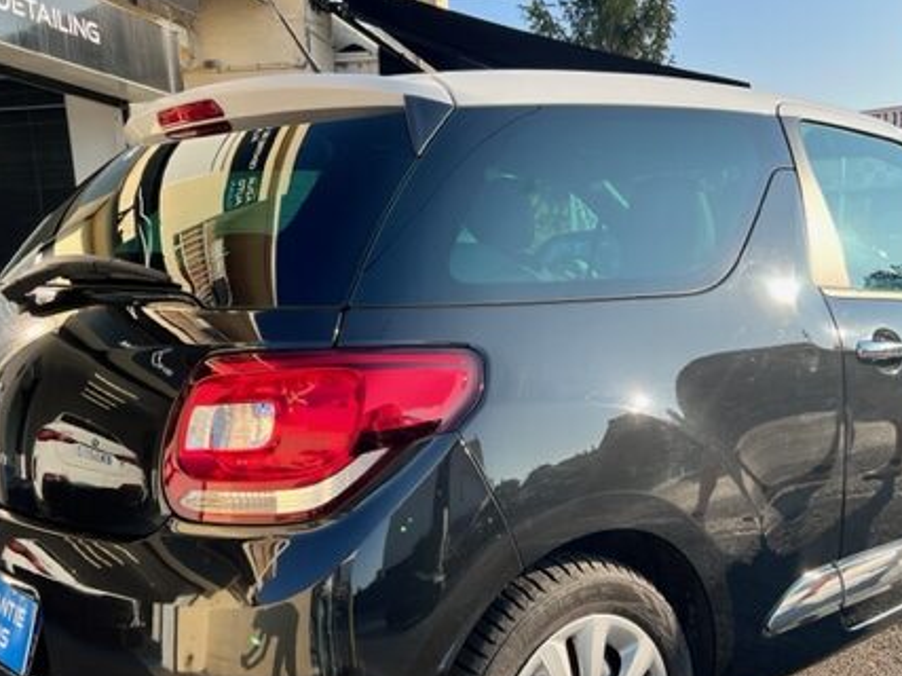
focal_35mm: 39
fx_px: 1016
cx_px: 518
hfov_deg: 47.7
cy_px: 465
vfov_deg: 36.3
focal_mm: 5.7
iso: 50
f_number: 1.5
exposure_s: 1/1224
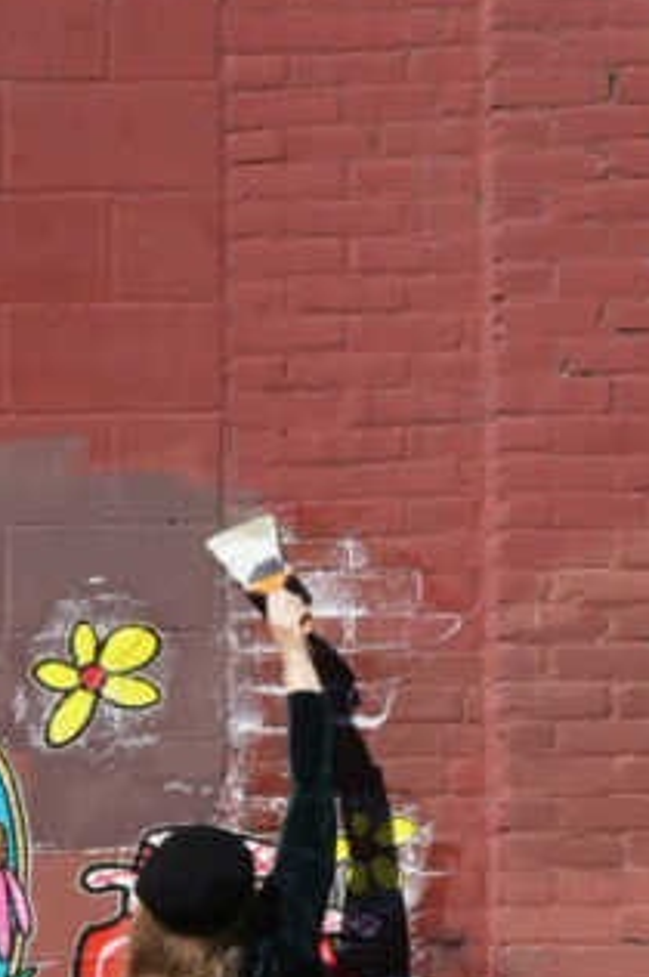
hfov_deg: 8.5
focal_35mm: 155
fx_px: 4200
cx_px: -499
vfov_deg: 13.0
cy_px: 1132
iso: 500
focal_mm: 35
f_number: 8
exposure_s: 1/2500
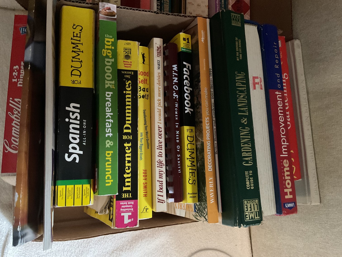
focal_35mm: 29
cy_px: 128
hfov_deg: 61.7
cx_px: 171
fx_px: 287
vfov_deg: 48.2
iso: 500
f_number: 1.8
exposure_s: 1/20
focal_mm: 3
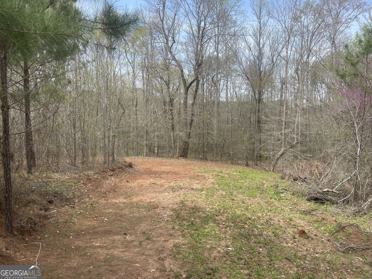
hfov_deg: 69.4
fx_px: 269
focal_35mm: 25
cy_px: 140
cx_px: 186
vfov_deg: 54.9
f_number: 1.6
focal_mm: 5.1
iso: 32
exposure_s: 1/1323
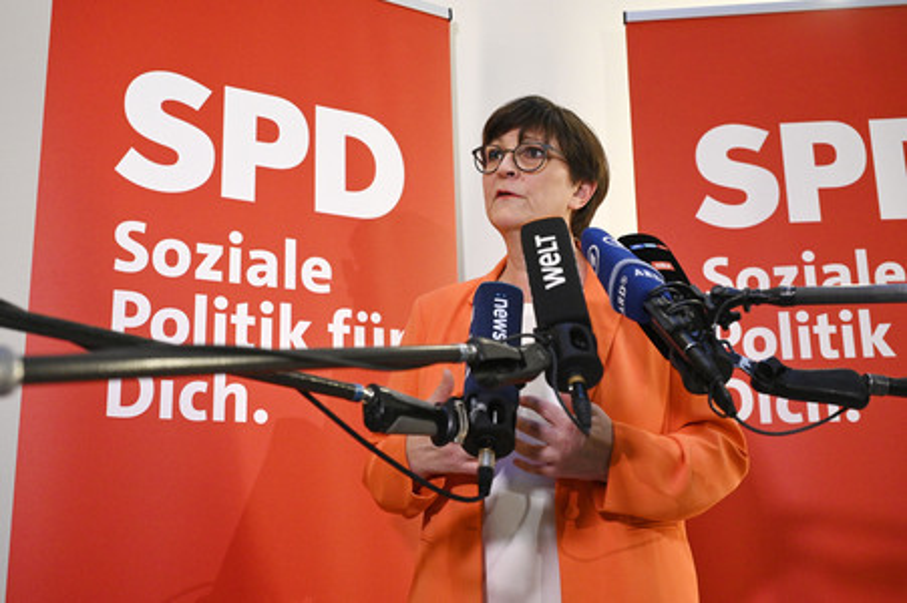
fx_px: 982
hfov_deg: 49.6
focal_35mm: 39
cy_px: 302
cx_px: 454
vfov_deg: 34.2
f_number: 4.5
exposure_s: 1/200
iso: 6400
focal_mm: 39
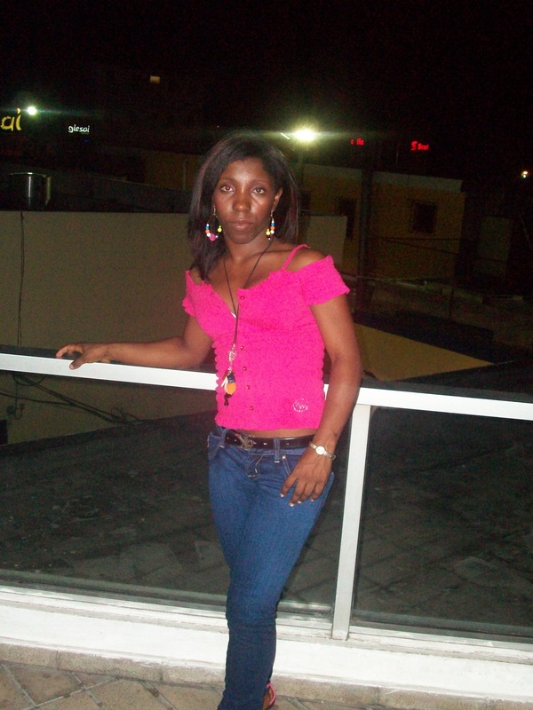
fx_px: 862
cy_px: 355
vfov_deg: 44.8
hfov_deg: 34.3
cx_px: 266
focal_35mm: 42
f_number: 3.2
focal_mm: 7.1
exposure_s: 1/80
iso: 400
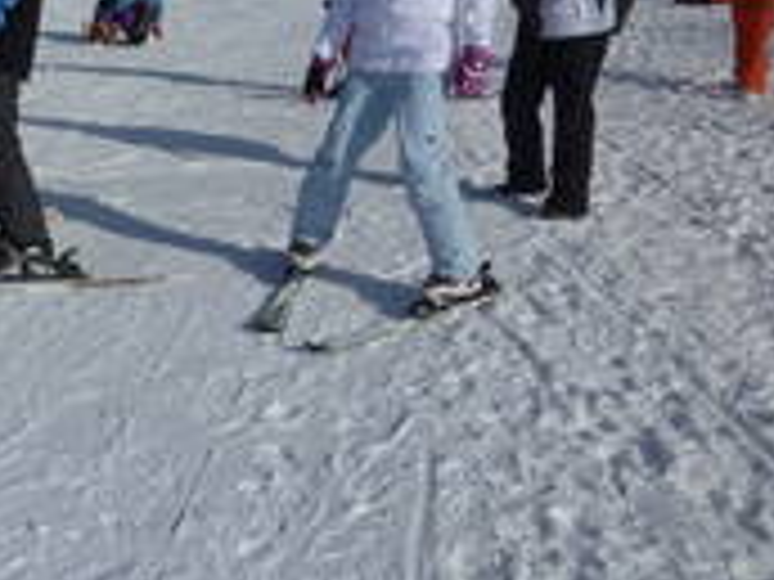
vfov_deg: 25.0
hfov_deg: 31.1
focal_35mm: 58
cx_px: 27
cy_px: 157
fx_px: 1297
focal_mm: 4.5
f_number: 6.3
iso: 80
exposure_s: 1/800
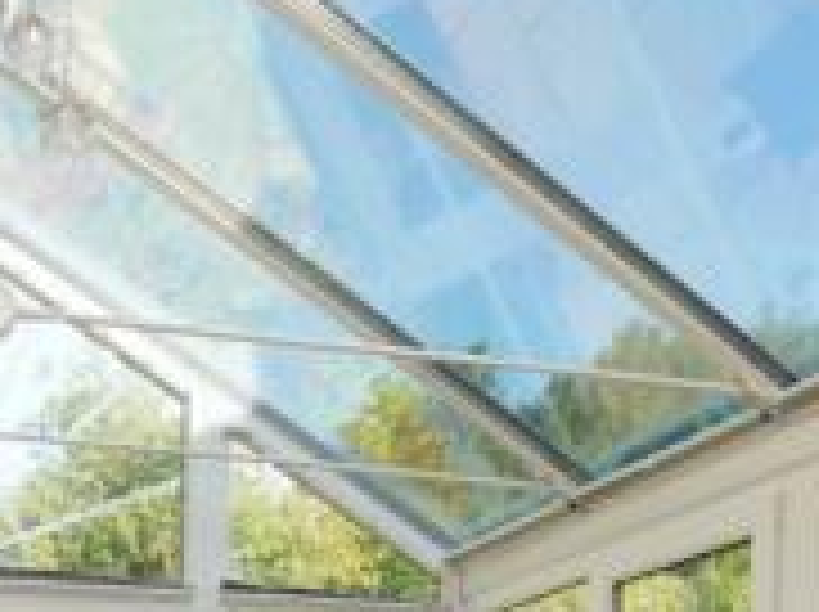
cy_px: 925
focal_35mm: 52
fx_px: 1229
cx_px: 140
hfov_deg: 35.4
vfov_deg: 22.7
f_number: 7.1
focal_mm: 10
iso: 400
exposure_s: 1/160
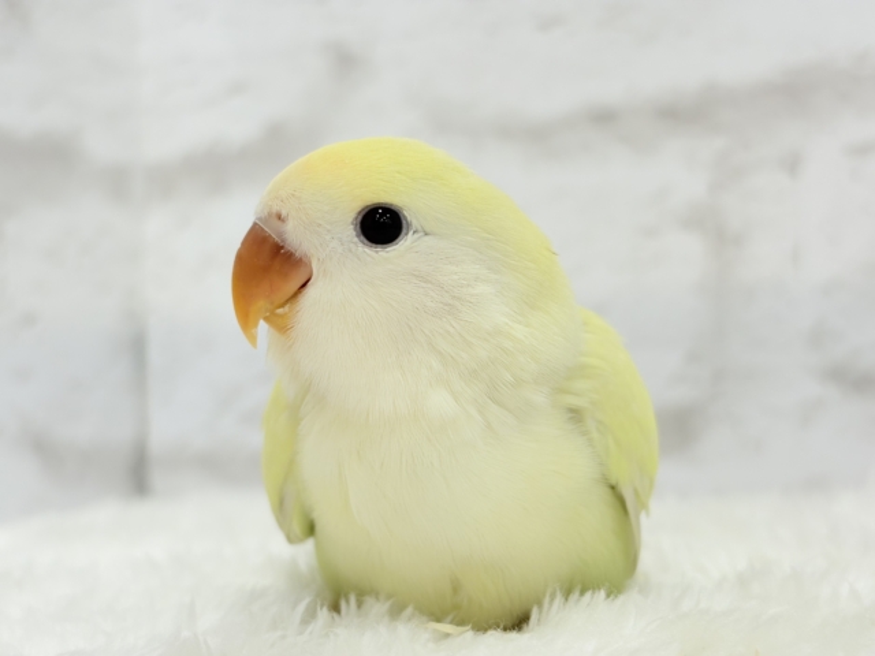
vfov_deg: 28.0
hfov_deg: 36.8
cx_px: 438
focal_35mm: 52
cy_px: 328
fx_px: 1314
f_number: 1.6
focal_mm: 5.96
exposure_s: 1/100
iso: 64
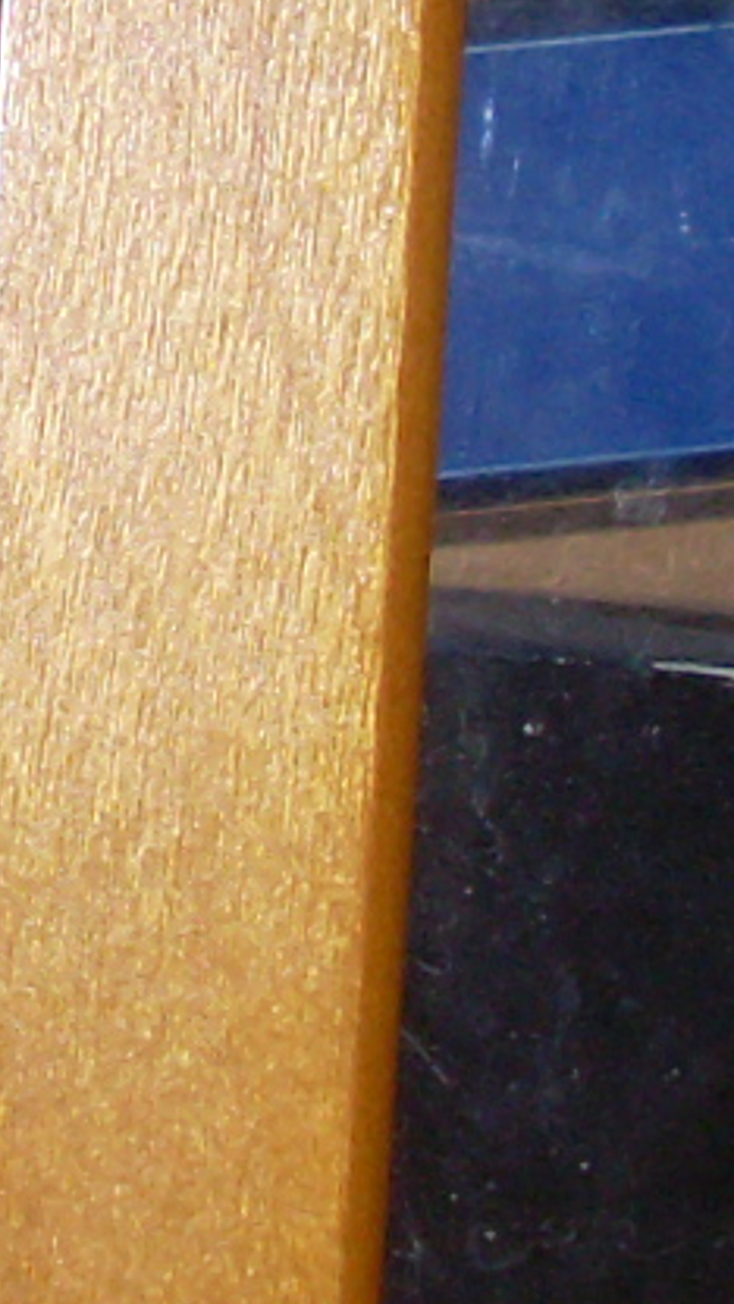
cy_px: -260
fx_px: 7058
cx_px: -373
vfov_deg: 10.4
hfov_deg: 5.9
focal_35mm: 204
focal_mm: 6.3
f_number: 7.7
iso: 100
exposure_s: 1/45
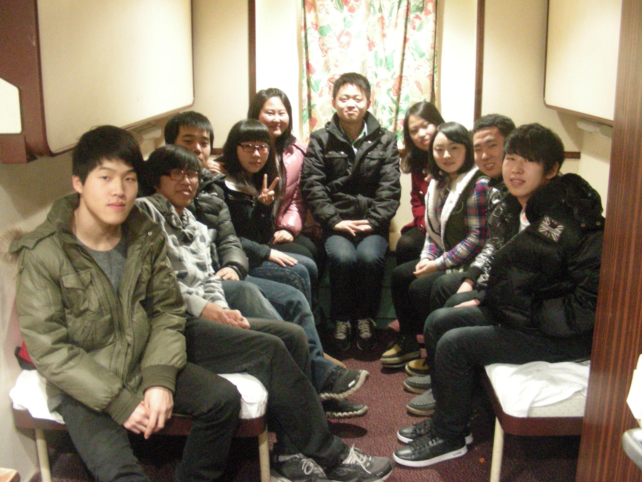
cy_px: 241
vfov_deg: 37.7
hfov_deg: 49.0
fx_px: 705
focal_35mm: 38
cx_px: 321
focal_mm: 6.3
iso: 800
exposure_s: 1/1.7
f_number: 3.5
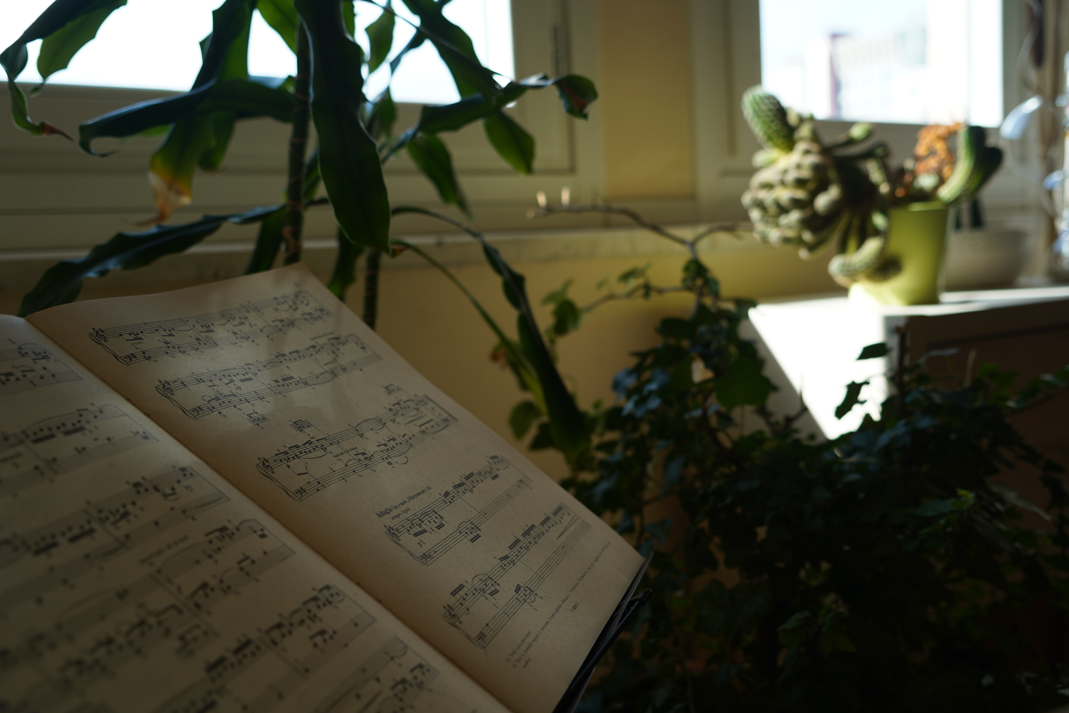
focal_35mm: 32
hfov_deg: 58.7
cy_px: 356
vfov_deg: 41.1
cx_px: 534
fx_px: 950
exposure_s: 1/100
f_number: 4
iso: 100
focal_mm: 32
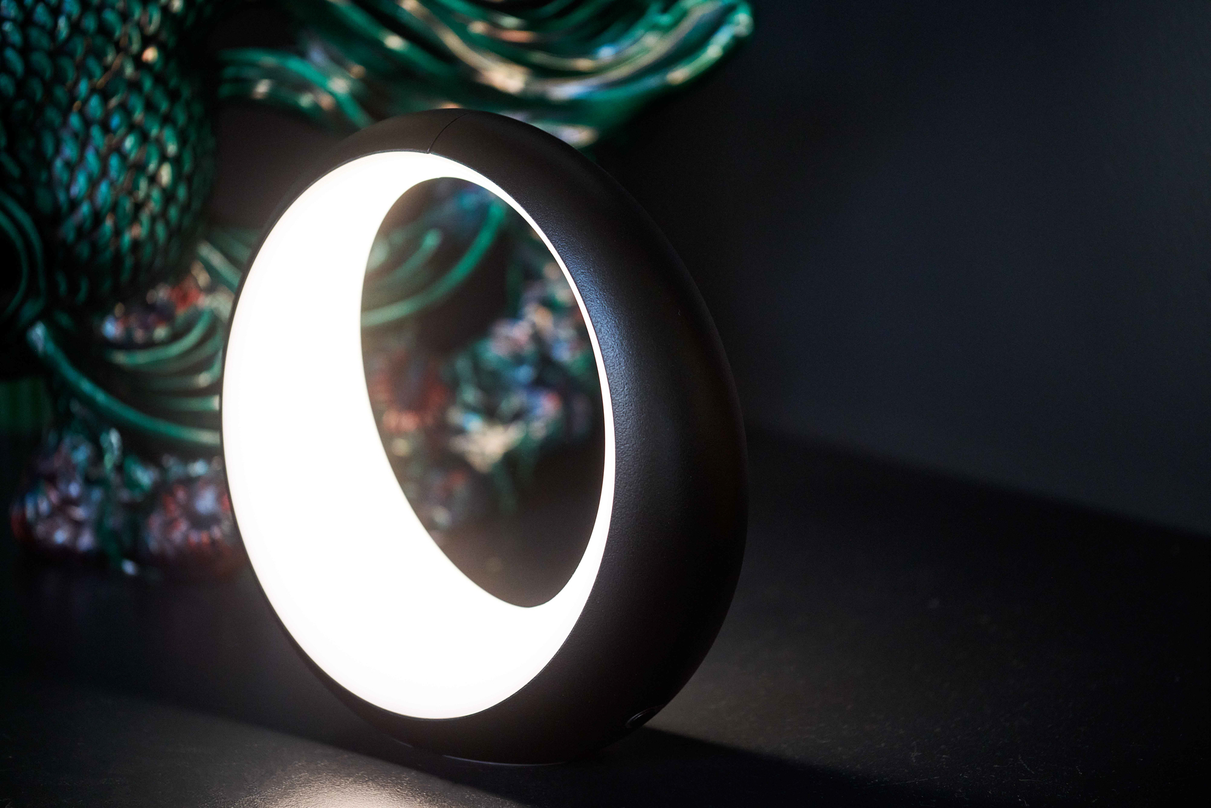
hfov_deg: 11.7
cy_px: 404
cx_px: 606
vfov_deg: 7.8
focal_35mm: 175
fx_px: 5887
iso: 800
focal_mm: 175
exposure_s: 1/100
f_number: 4
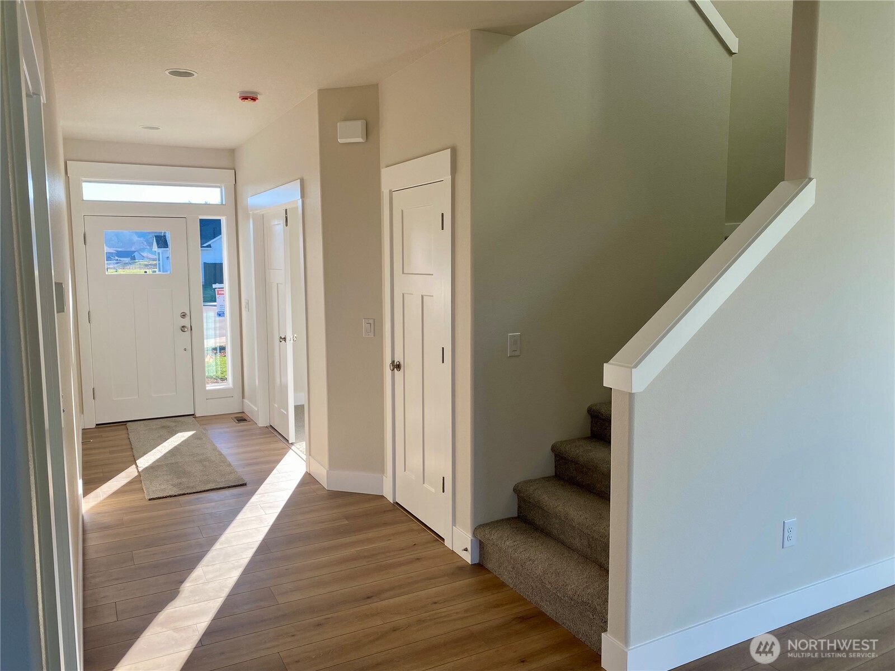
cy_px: 336
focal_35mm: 26
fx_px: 672
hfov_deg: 67.3
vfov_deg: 53.1
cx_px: 448
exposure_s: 1/257
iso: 32
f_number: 1.8
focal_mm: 4.25
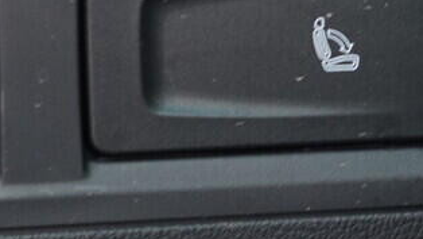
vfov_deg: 9.9
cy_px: 70
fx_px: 1380
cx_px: 278
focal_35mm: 123
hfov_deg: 17.4
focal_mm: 24
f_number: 2.8
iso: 640
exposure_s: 1/40
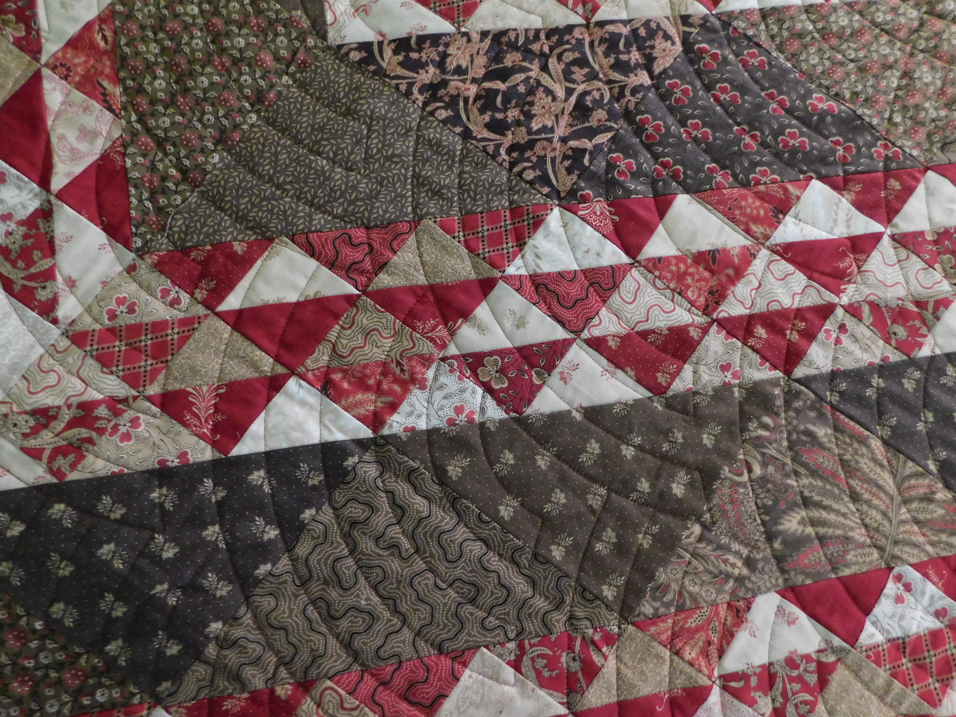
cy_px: 358
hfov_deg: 73.9
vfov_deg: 58.9
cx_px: 478
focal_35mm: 23
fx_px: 635
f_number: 3
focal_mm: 4
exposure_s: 1/8
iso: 640
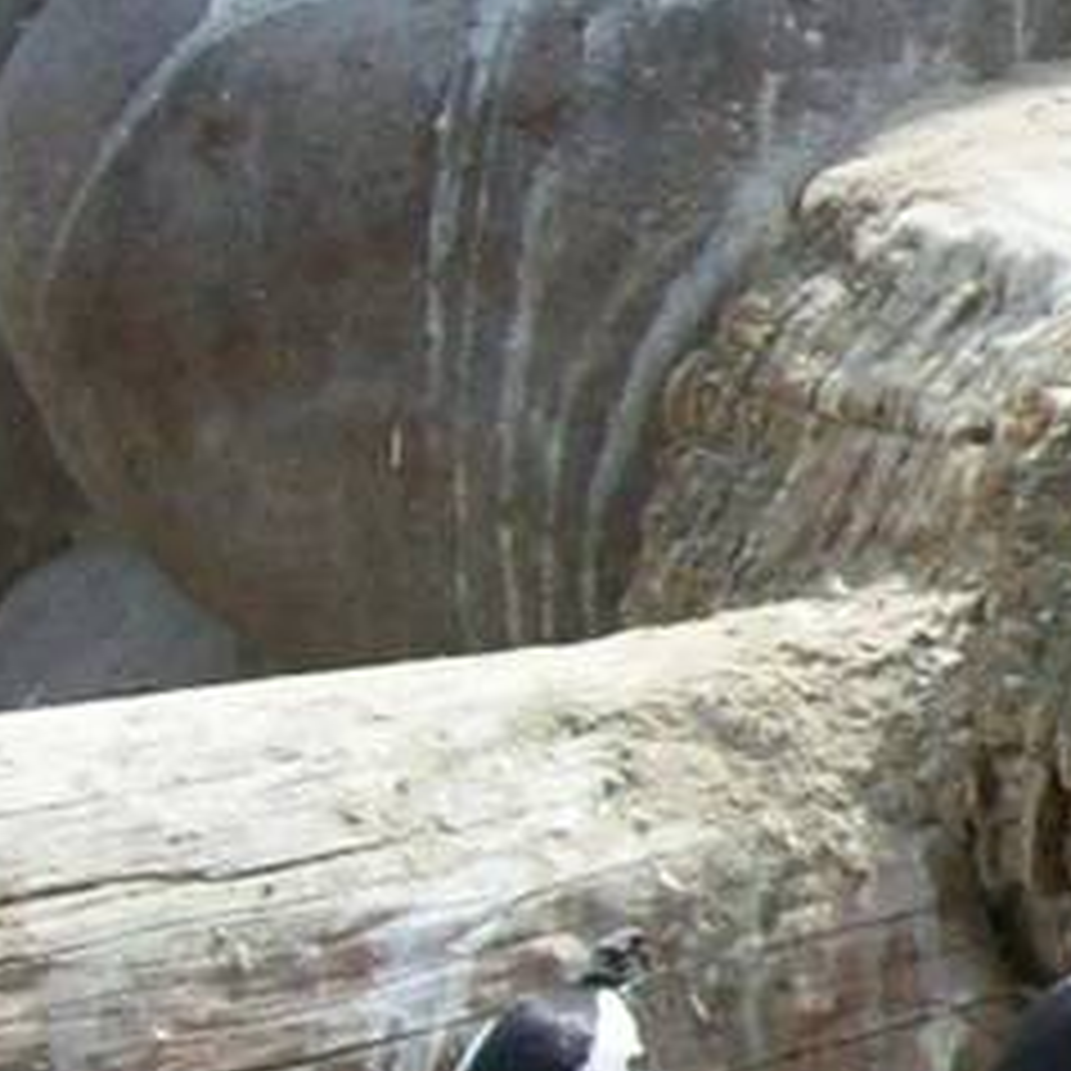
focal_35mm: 267
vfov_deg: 6.6
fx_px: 9346
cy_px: 243
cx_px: 2930
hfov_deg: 6.2
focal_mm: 7.6
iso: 80
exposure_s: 1/452
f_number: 3
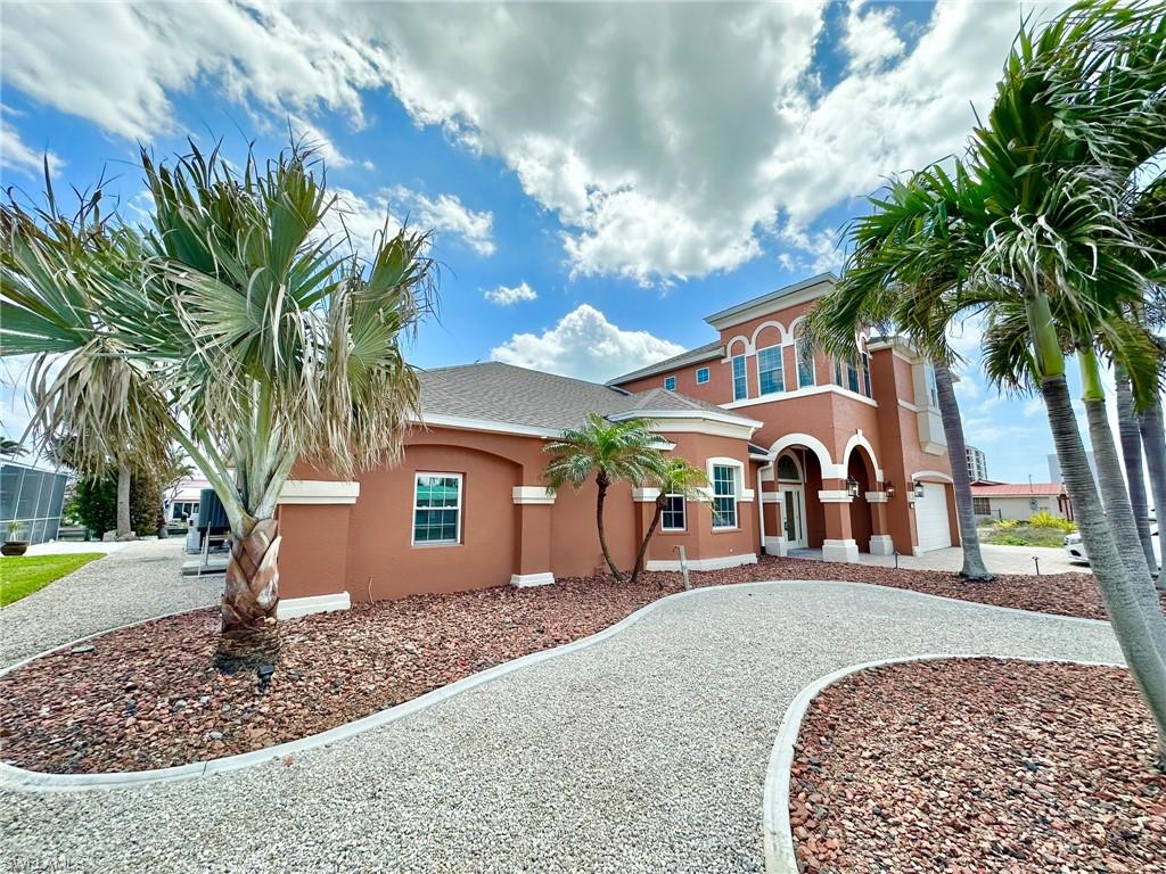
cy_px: 437
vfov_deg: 85.7
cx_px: 583
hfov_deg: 102.1
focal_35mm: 14
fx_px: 472
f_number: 2.2
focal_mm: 2.22
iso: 40
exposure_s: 1/1825
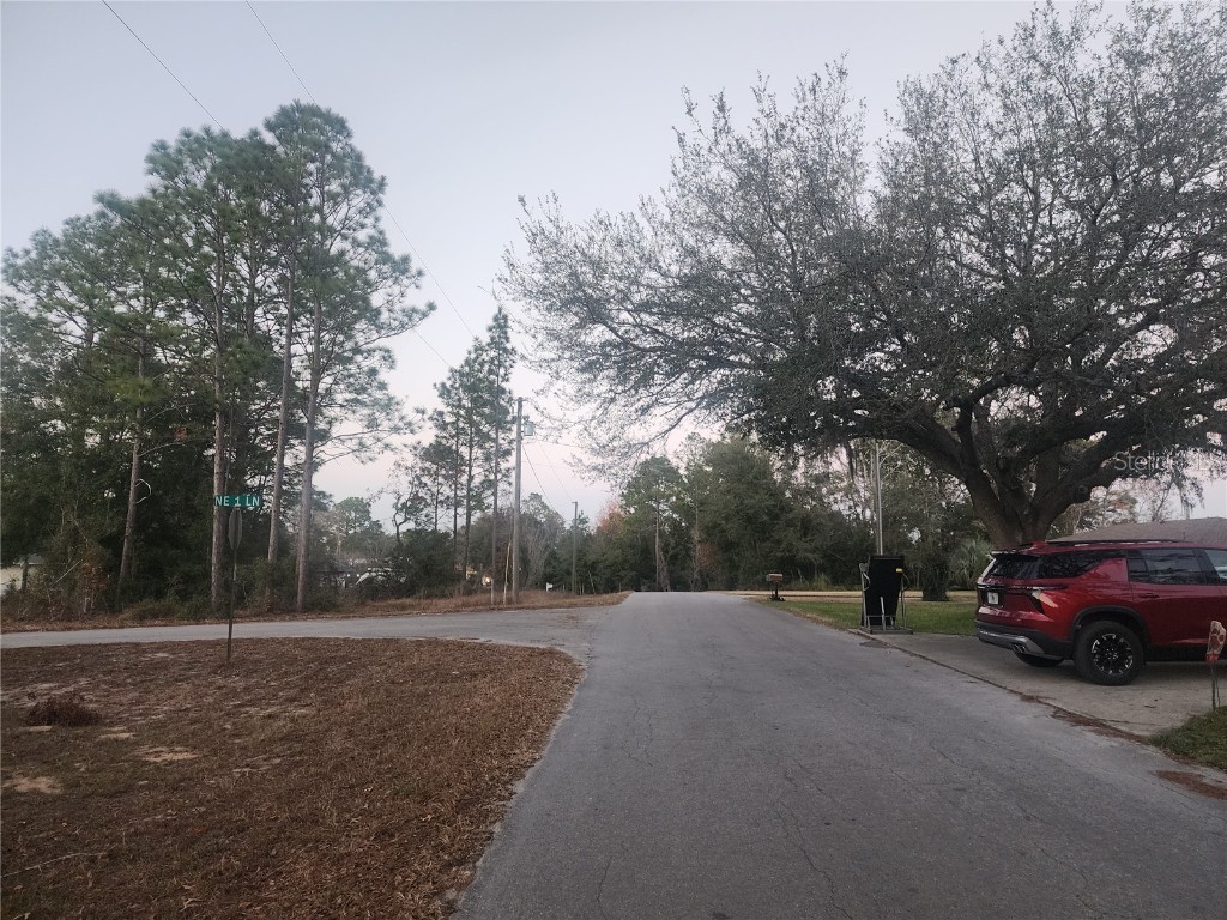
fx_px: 815
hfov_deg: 73.9
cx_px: 614
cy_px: 460
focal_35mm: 23
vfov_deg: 58.9
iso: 250
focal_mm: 6.4
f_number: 1.8
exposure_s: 1/120
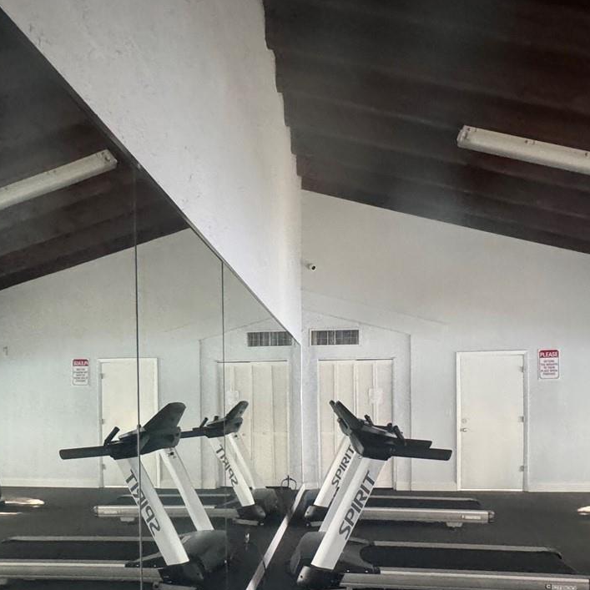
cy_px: 412
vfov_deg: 55.6
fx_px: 540
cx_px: 284
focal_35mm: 28
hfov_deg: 57.3
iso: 1000
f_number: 2.2
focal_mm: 2.22
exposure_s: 1/60
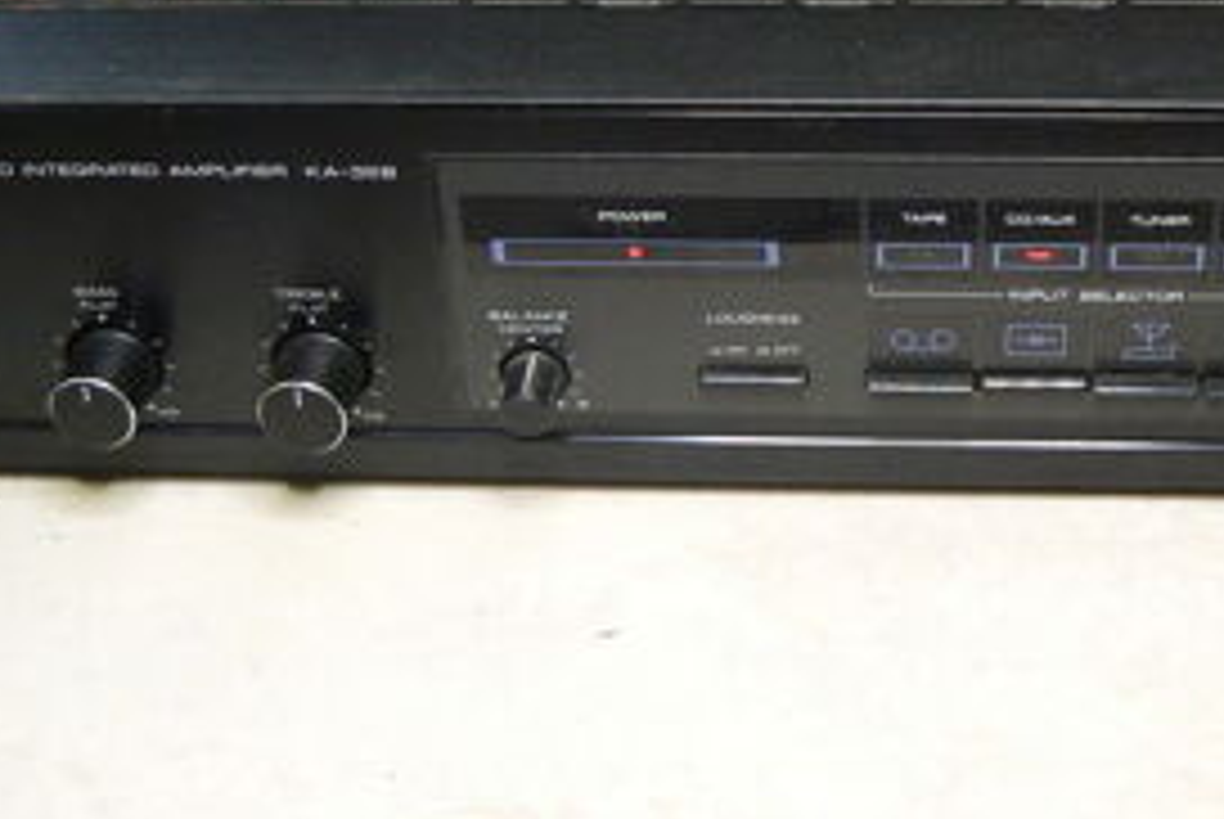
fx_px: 2246
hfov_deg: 30.4
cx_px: 756
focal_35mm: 66
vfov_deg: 20.5
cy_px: 238
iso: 160
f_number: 2.8
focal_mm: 6
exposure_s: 1/30
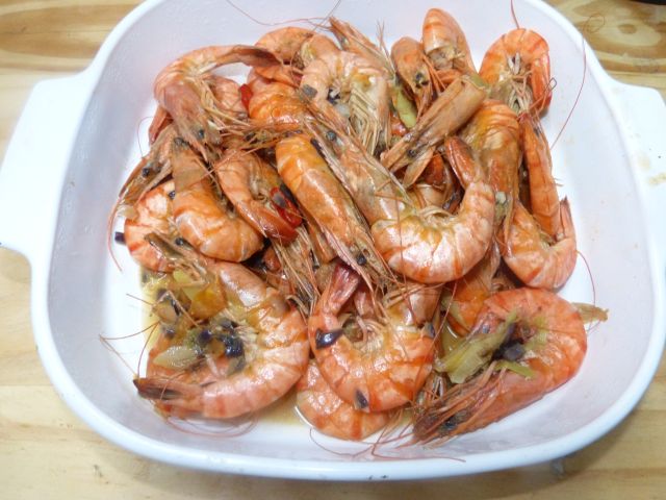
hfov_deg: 69.4
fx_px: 481
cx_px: 333
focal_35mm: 25
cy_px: 250
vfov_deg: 54.9
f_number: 2.8
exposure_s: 1/60
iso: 640
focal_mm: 4.5
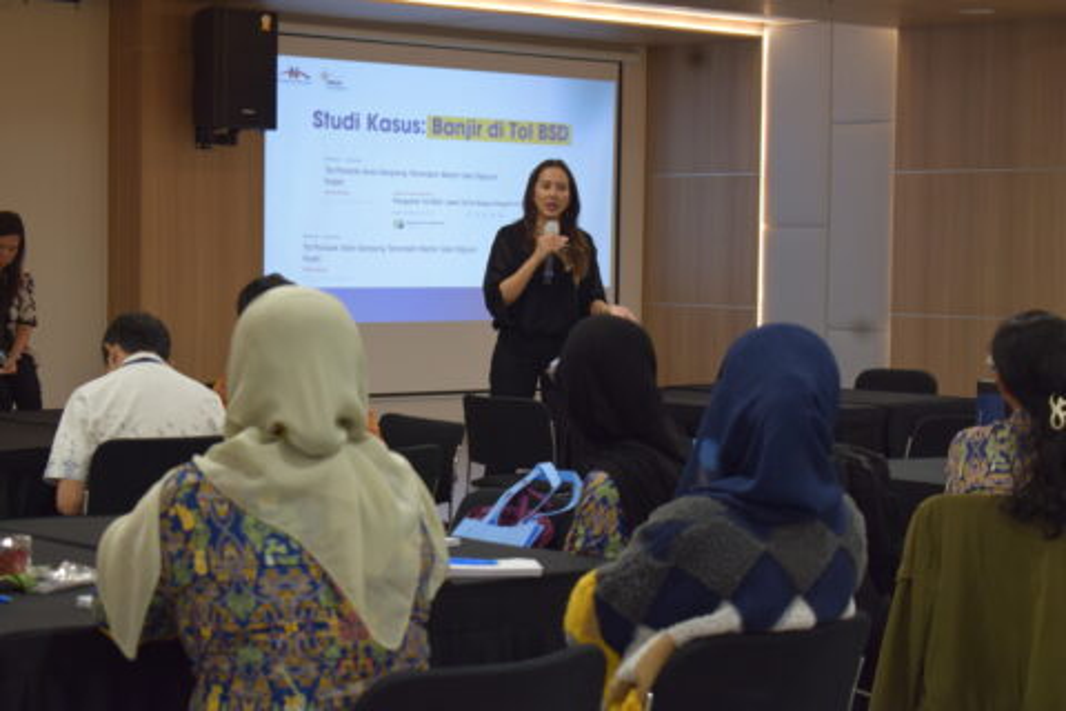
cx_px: 533
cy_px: 356
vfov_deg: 16.6
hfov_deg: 24.6
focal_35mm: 82
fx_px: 2443
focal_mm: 55
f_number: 5.6
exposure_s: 1/30
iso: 900
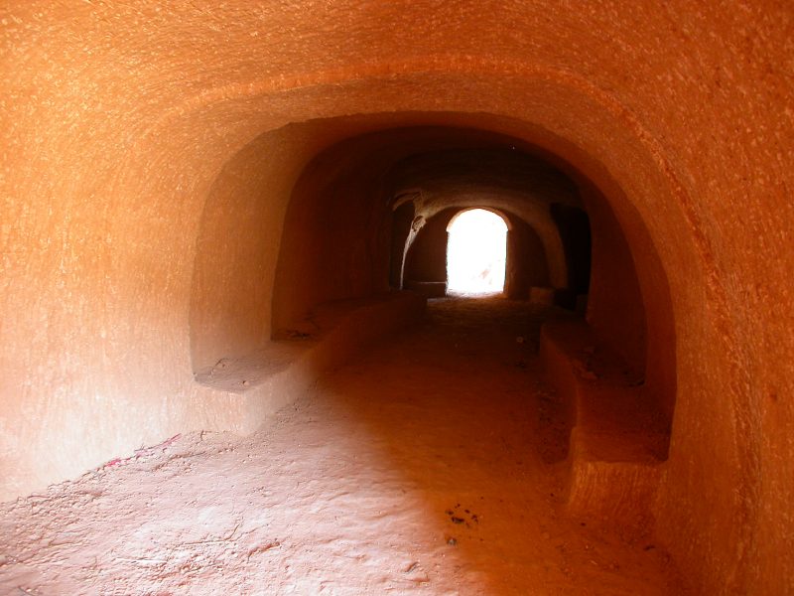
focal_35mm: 38
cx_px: 397
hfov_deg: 49.0
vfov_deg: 37.7
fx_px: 872
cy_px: 298
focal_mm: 7.85
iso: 100
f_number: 2.6
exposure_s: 1/3.9
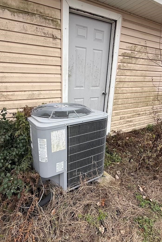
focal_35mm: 20
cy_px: 122
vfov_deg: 84.0
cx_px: 63
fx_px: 135
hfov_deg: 61.3
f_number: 2.2
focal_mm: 2.22
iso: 64
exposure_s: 1/99
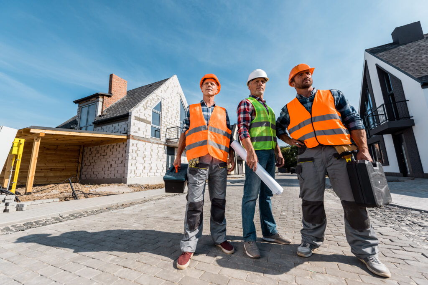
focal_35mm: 14
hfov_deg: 104.2
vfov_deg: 81.2
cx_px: 214
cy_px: 142
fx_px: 166
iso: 100
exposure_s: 1/3200
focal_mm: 14
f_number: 4
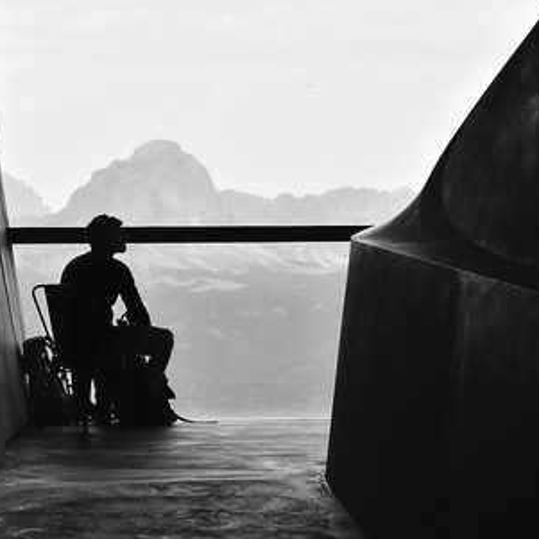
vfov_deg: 13.7
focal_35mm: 127
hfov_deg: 13.7
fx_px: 2237
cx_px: 184
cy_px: 297
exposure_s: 1/250
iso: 400
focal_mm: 50
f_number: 8
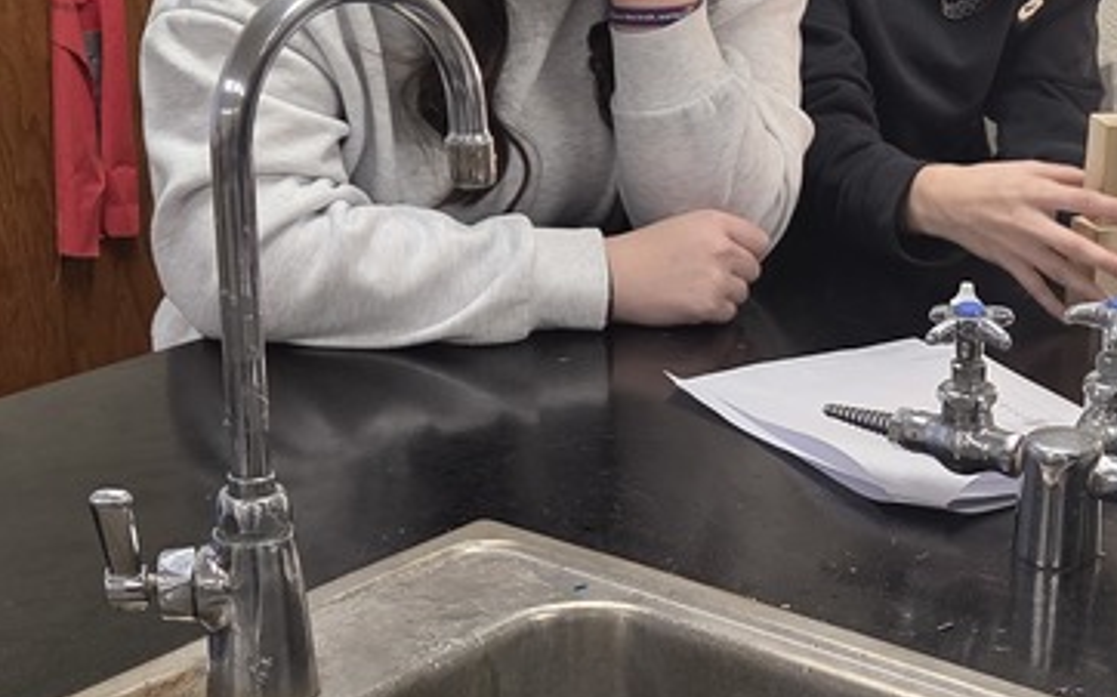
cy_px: 524
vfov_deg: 18.7
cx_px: 935
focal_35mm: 69
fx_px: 2100
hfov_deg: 29.0
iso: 100
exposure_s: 1/120
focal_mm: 5.4
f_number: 1.8
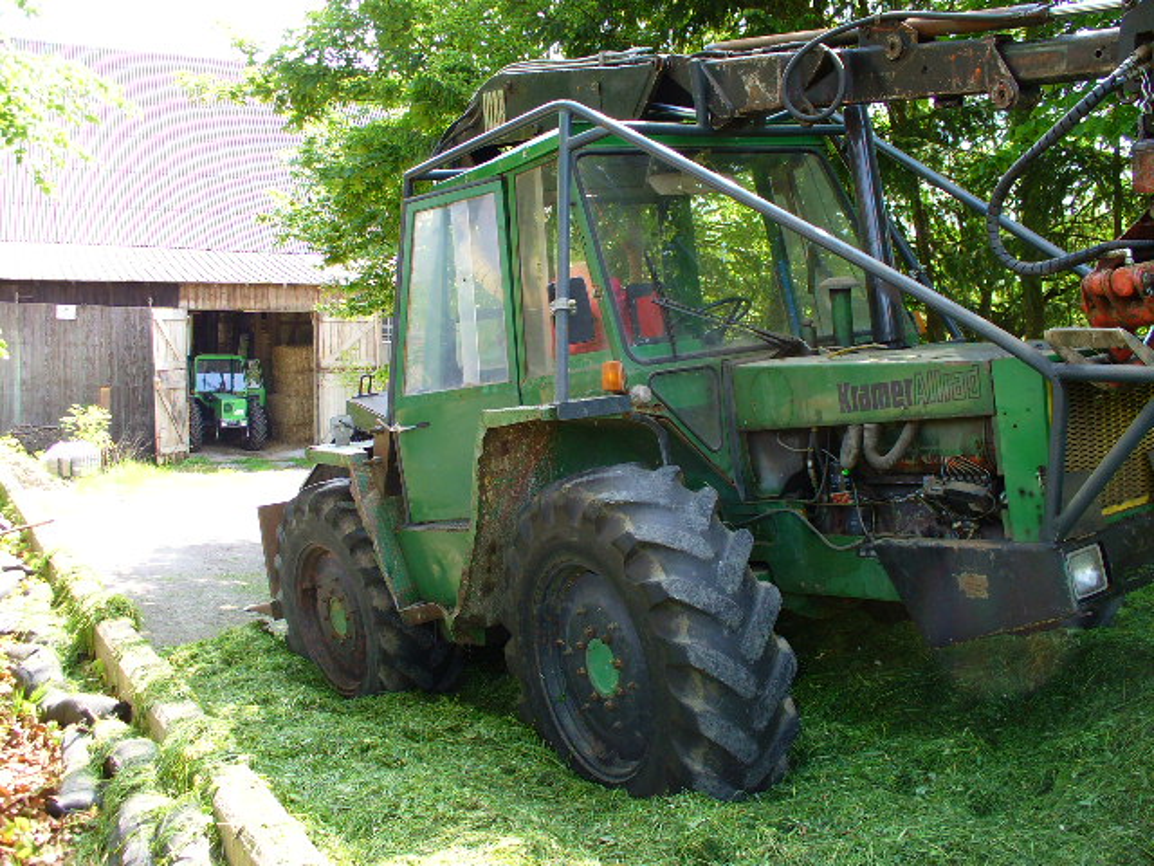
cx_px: 577
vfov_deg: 38.7
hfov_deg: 50.1
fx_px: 1233
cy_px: 433
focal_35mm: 37
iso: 64
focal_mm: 6.1
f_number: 2.8
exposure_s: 1/80
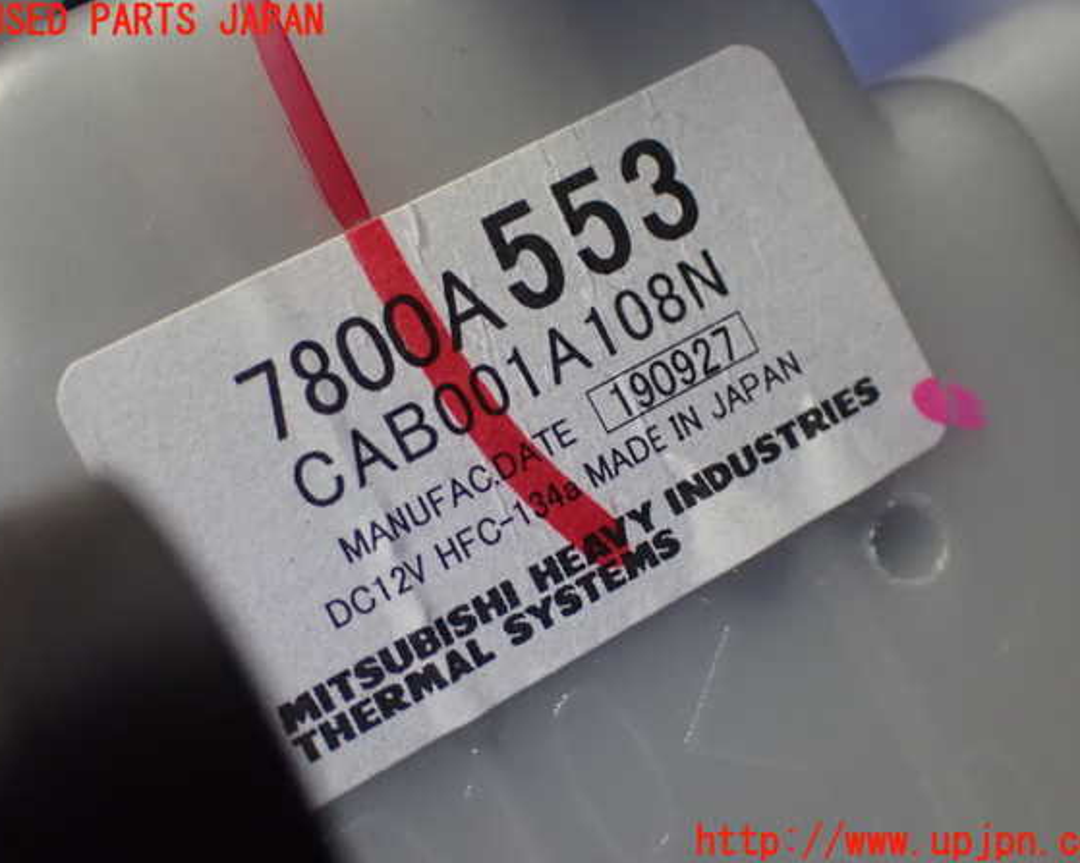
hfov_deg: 29.1
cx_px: 553
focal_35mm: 65
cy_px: 432
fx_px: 2077
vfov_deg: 23.5
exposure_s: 1/60
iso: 1600
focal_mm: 11.09
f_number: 3.6
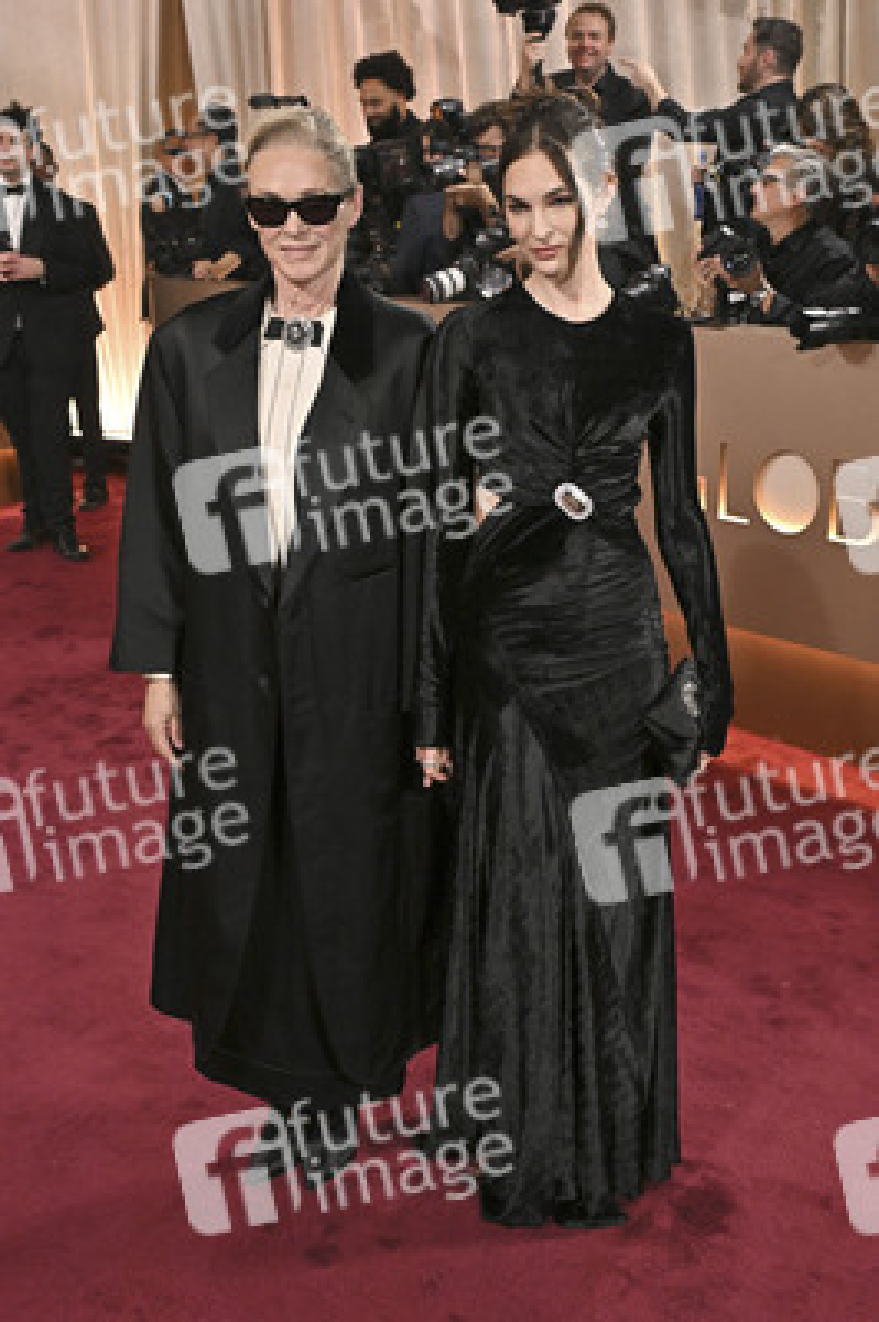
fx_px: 1467
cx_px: 440
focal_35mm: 40
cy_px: 661
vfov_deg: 48.5
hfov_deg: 33.3
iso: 2500
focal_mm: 40
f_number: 5.6
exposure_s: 1/320
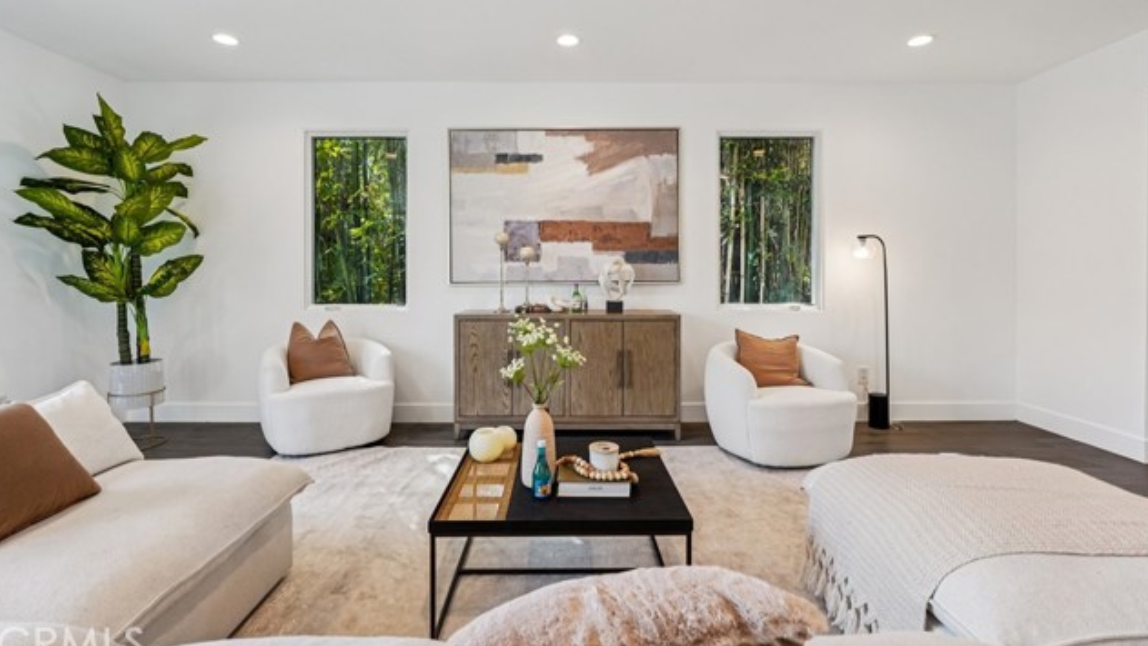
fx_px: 518
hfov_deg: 95.9
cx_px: 569
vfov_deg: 63.7
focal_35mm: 17
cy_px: 282
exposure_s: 1/20
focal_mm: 16
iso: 400
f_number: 8
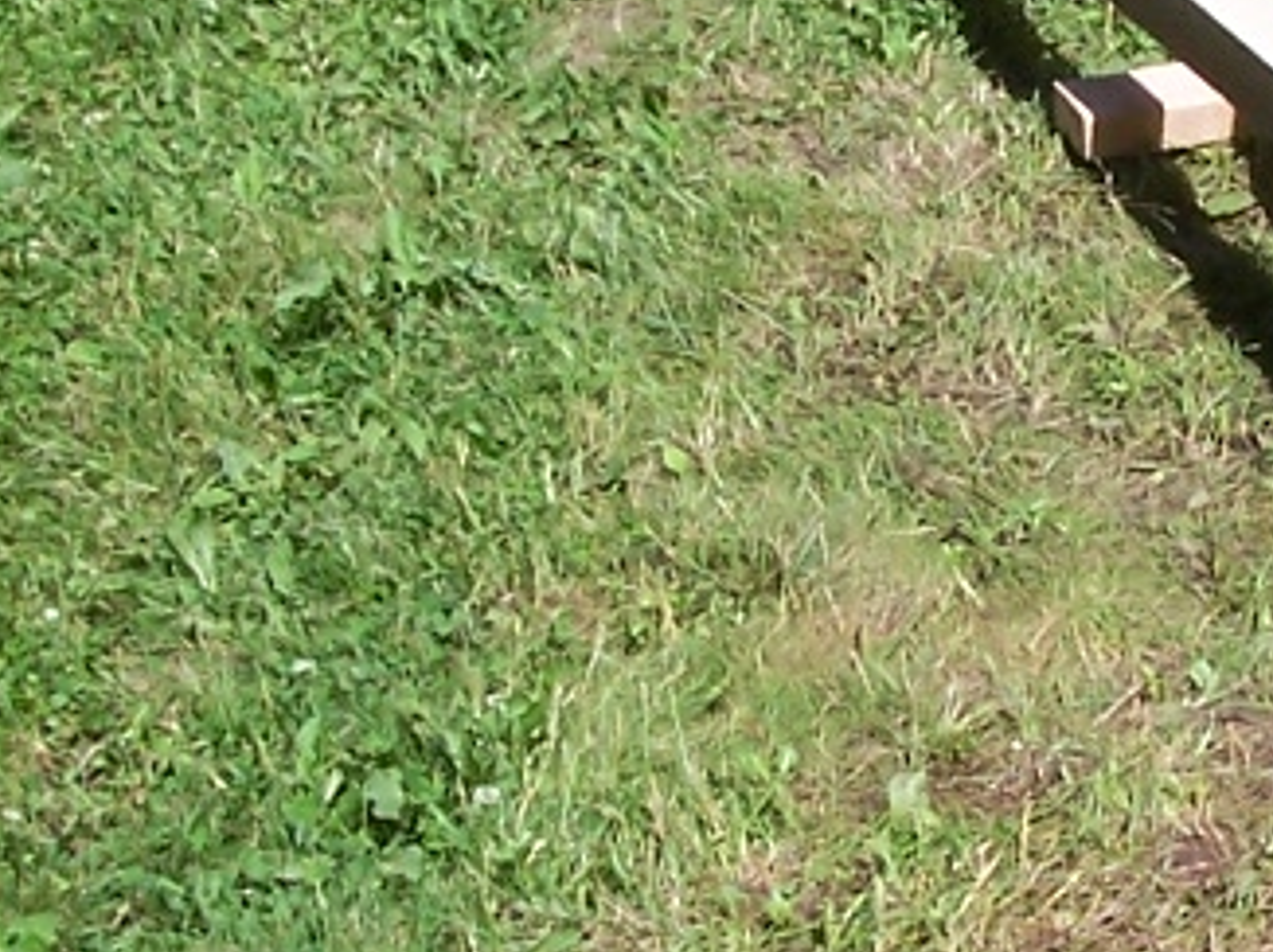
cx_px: 1238
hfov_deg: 13.9
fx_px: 5145
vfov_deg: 10.6
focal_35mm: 140
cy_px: 320
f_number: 5.6
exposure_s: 1/350
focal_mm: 6.3
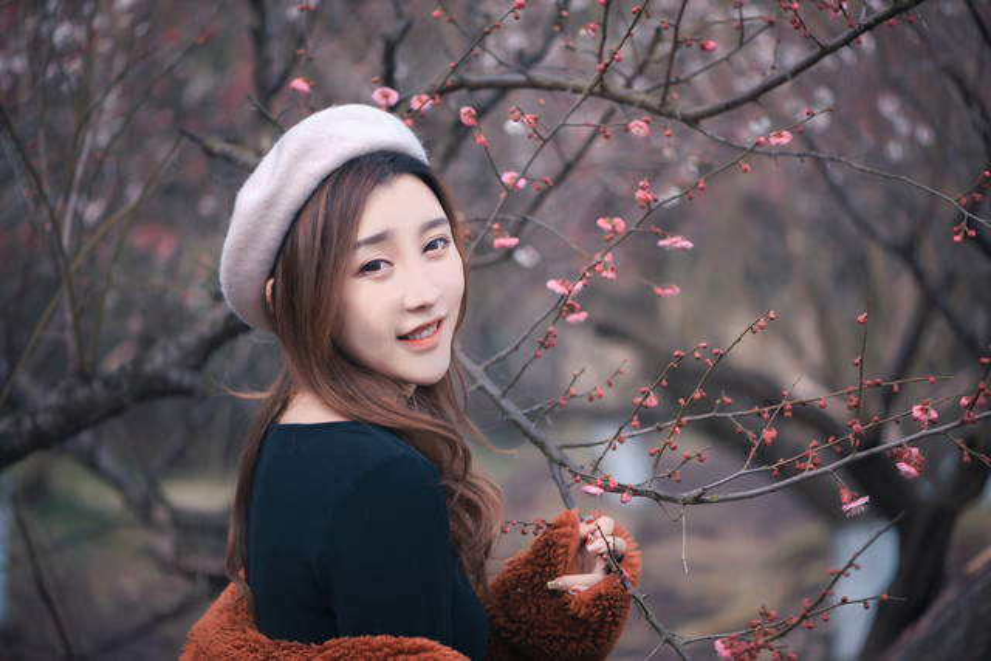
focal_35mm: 105
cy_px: 330
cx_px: 496
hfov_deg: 19.5
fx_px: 2891
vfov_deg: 13.0
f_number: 2.8
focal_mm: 105
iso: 100
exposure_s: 1/250
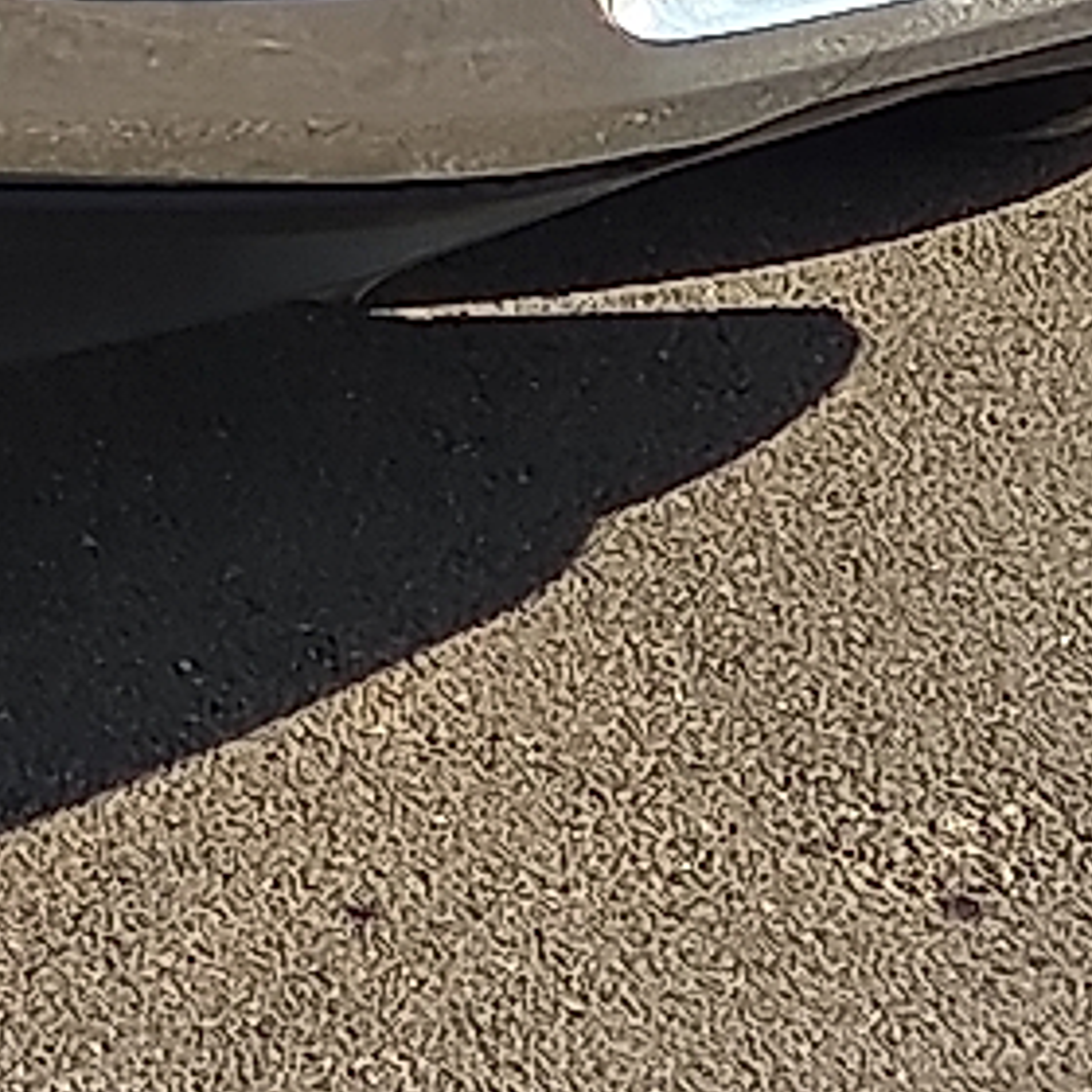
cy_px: -1213
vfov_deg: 8.4
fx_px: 7031
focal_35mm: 197
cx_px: -874
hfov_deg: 8.5
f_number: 1.8
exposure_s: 1/1429
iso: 25
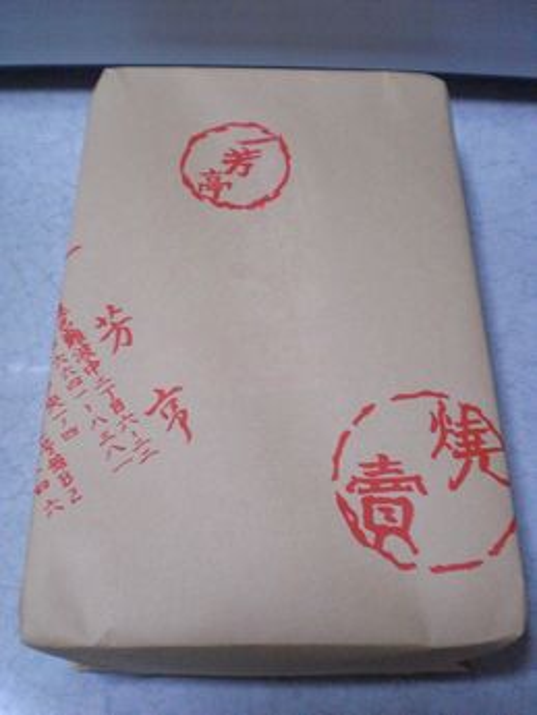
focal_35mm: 38
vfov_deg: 49.0
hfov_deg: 37.7
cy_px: 358
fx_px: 786
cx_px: 268
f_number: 3.1
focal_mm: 6.3
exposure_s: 1/100
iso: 800
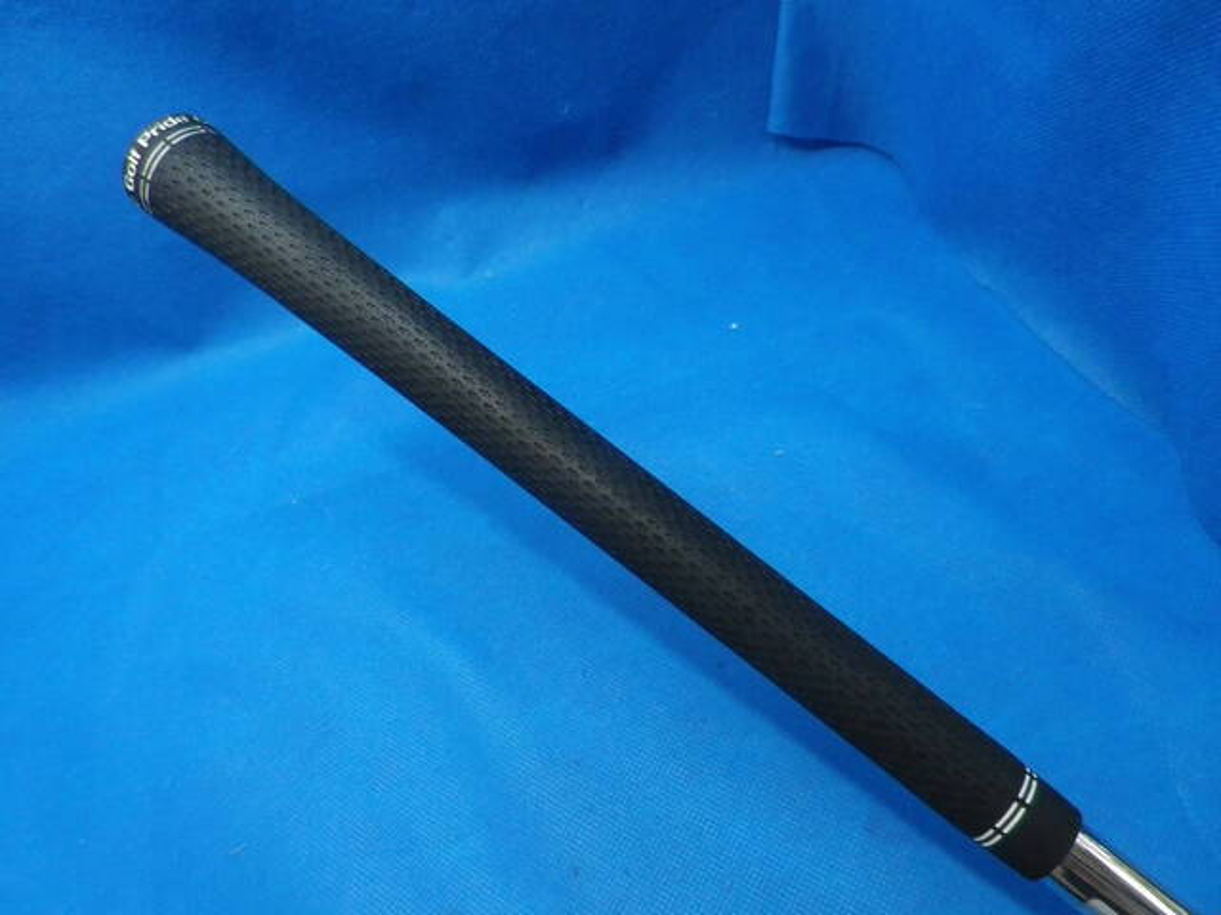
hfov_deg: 69.4
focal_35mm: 25
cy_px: 458
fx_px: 882
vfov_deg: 54.9
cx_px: 610
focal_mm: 4.5
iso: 400
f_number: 3.5
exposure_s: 1/40
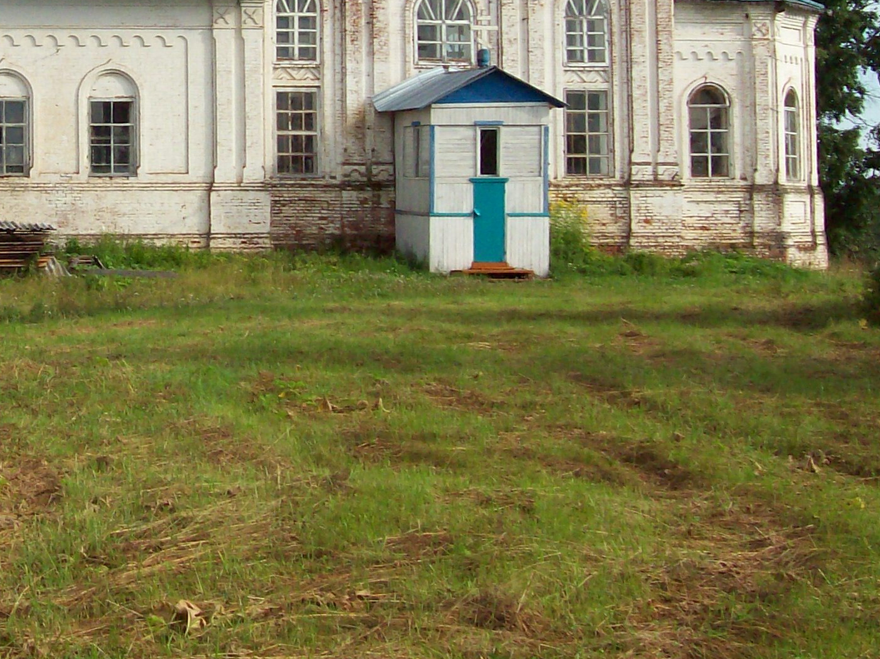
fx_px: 2313
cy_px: 40
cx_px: 11
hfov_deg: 20.9
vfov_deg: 16.0
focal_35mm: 91
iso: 80
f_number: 5.4
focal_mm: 7.6
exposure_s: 1/364
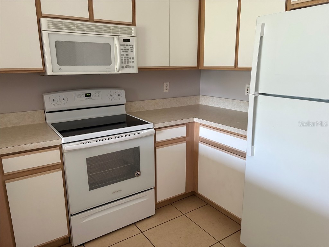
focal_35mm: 26
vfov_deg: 53.1
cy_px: 124
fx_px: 247
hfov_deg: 67.3
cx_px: 164
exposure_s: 1/60
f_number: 1.6
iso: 250
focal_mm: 5.96
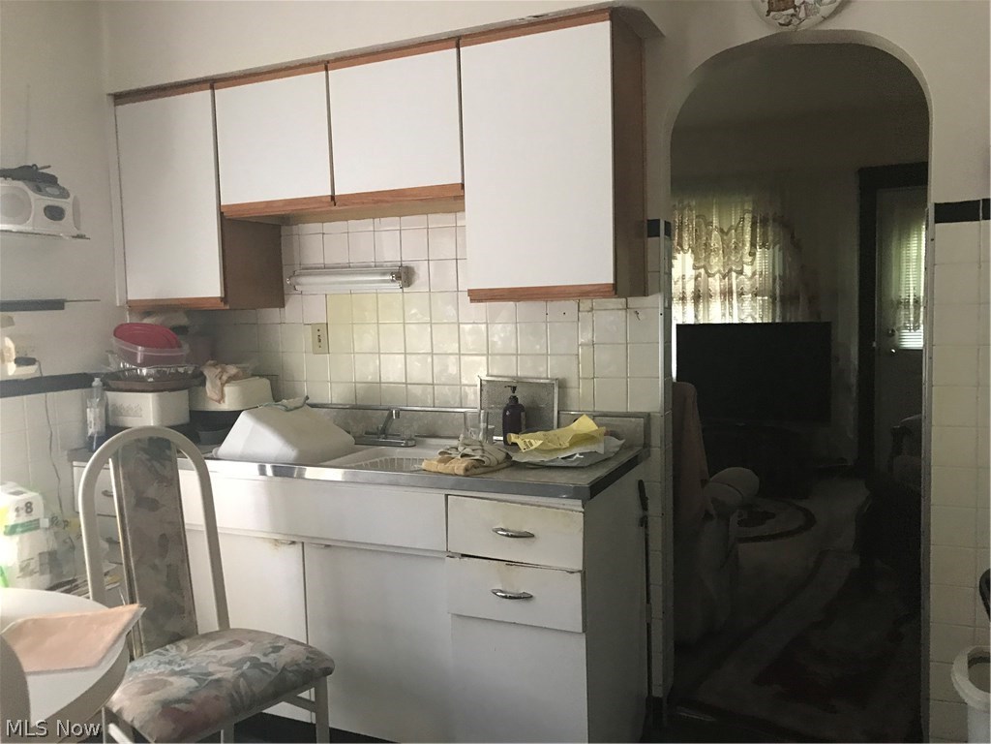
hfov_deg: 63.4
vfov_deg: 49.7
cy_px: 372
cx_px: 496
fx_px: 802
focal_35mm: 28
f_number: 1.8
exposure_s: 1/13
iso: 100
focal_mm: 3.99
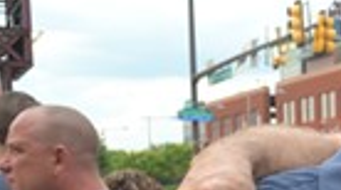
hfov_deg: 17.1
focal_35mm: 113
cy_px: 312
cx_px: 519
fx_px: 1020
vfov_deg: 10.2
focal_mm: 18
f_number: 4
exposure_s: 1/125
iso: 250
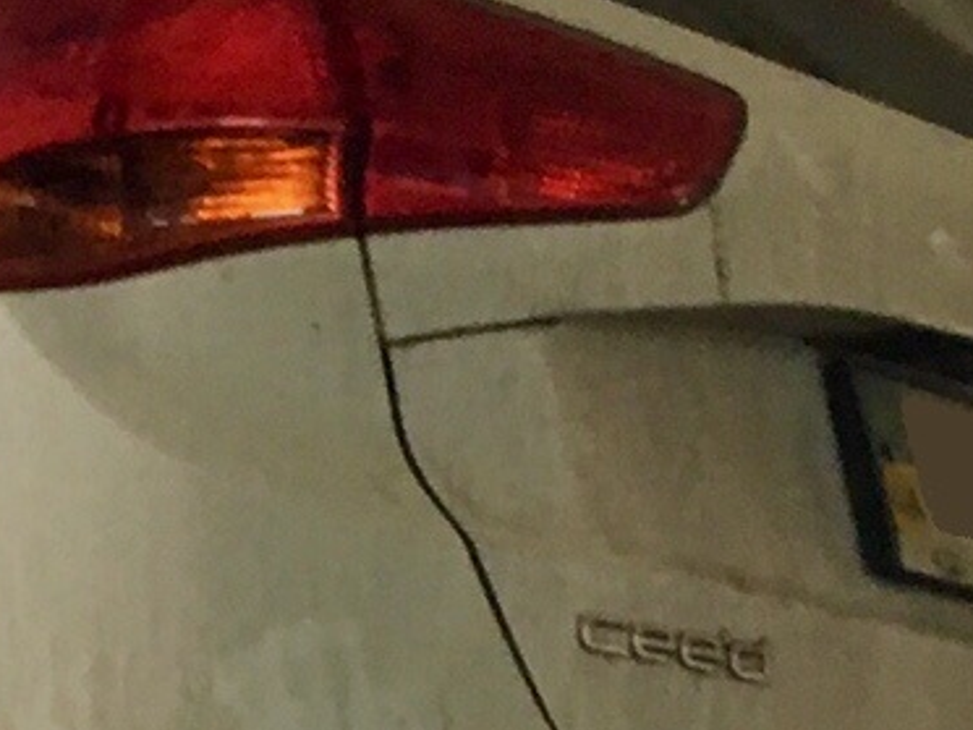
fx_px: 4413
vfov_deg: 9.3
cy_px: 1010
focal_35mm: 157
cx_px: -285
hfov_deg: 12.2
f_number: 2.2
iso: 50
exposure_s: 1/33
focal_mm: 4.15
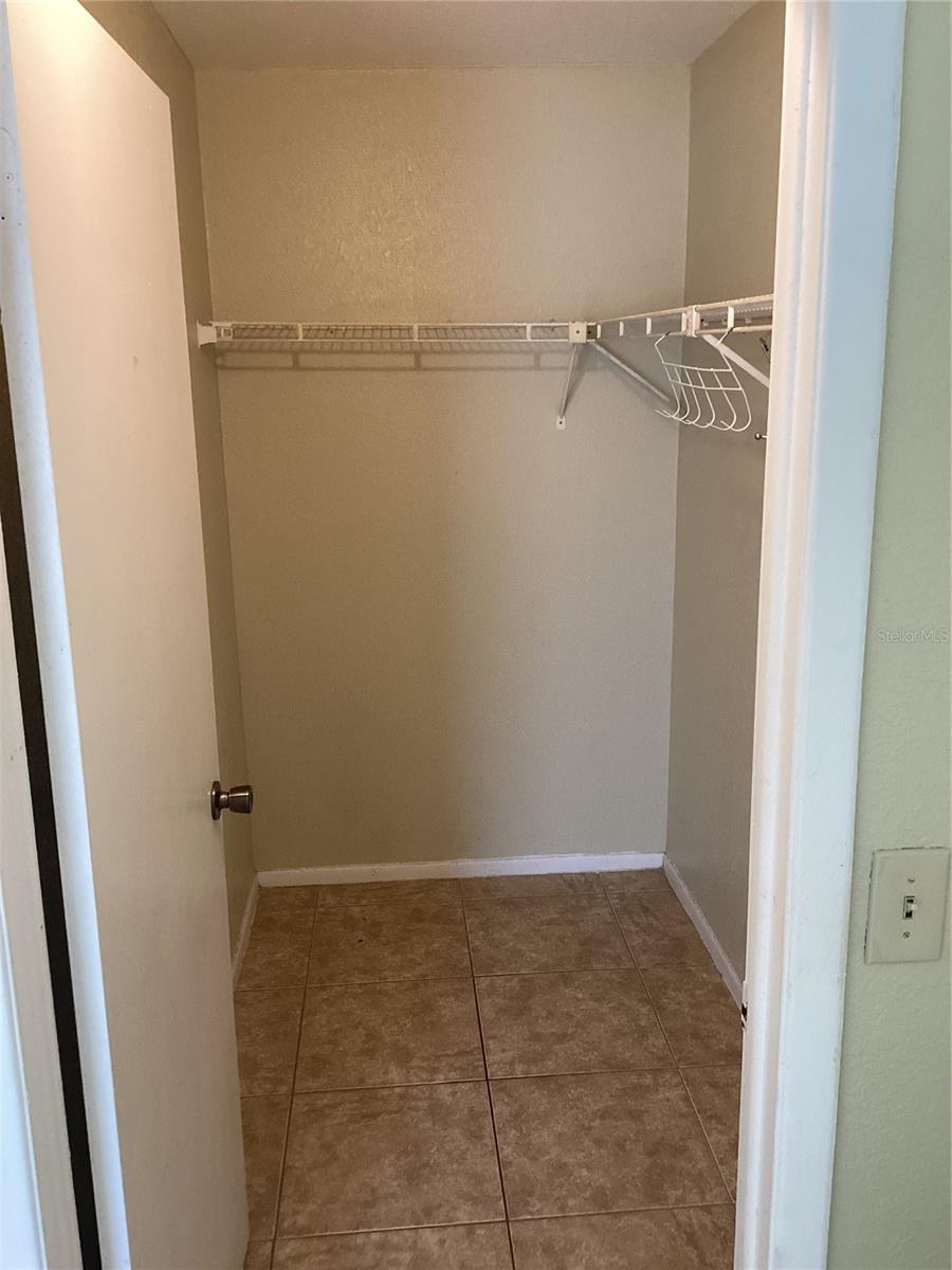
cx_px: 476
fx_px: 1137
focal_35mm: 31
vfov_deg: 58.4
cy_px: 635
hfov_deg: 45.4
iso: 200
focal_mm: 3.3
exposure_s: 1/60
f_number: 2.4
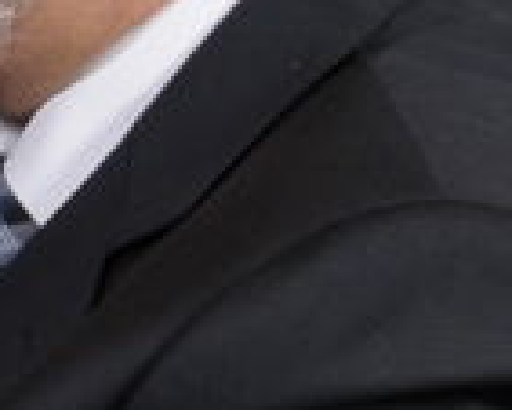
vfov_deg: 3.0
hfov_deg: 3.8
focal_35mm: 510
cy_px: 243
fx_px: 7733
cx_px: -476
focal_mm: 50
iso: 400
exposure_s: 1/125
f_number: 7.1
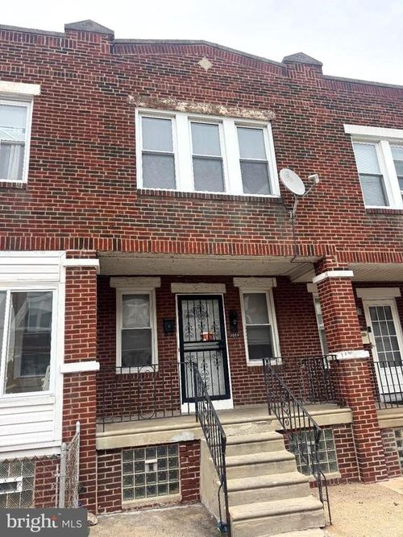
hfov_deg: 56.8
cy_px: 268
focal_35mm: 24
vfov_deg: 71.6
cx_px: 202
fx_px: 373
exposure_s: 1/121
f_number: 1.78
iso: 64
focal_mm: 6.76
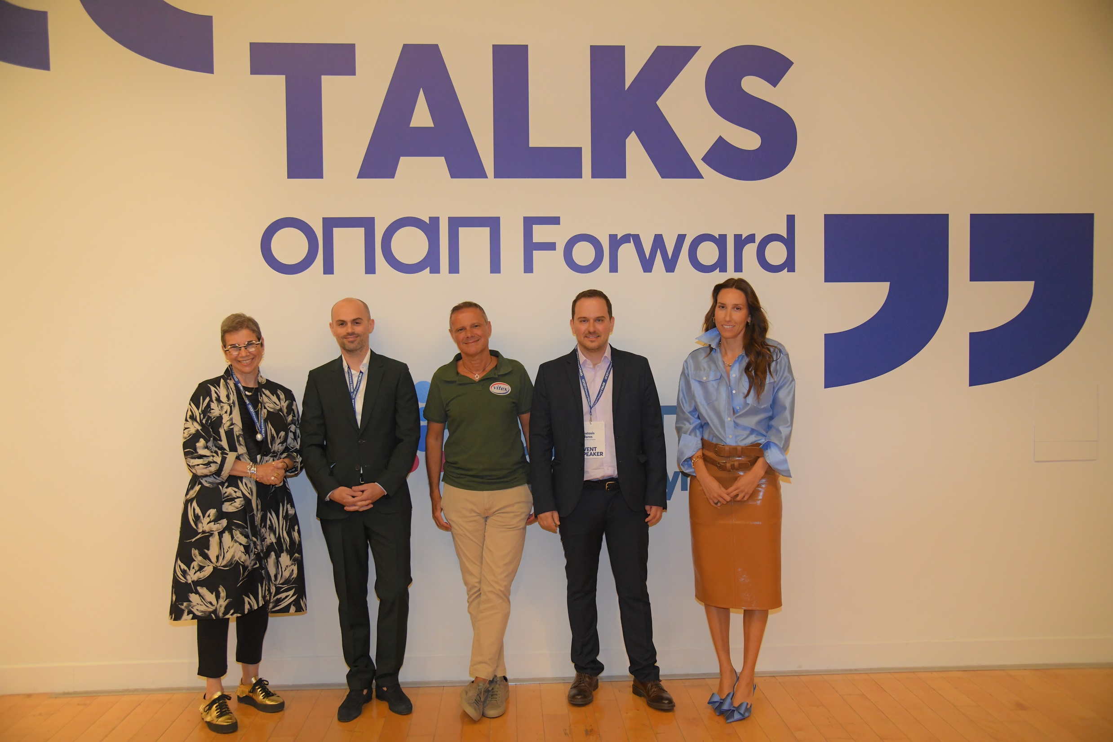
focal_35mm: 30
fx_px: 928
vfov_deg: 43.6
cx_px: 556
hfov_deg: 61.9
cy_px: 371
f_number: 4
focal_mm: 30
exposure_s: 1/250
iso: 3200
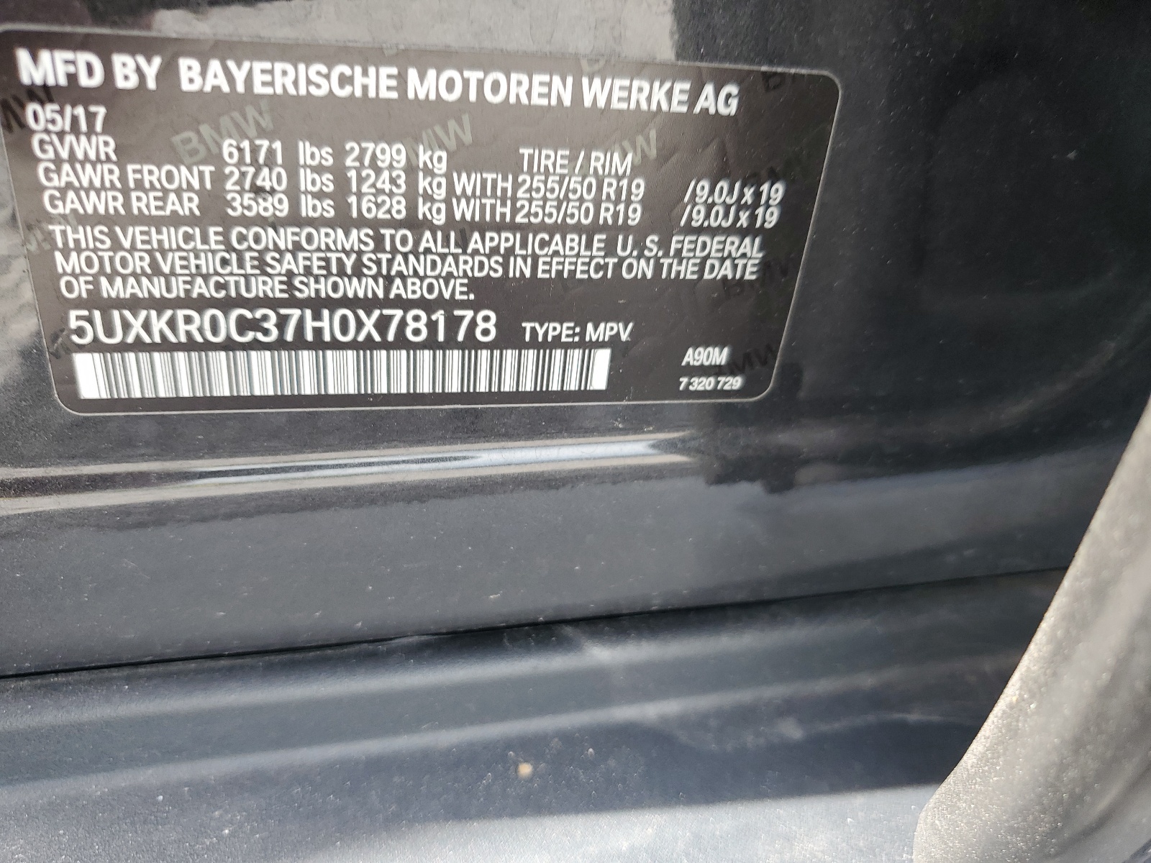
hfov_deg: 67.3
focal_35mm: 26
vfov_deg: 53.1
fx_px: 865
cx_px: 576
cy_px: 432
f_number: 1.5
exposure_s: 1/192
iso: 50
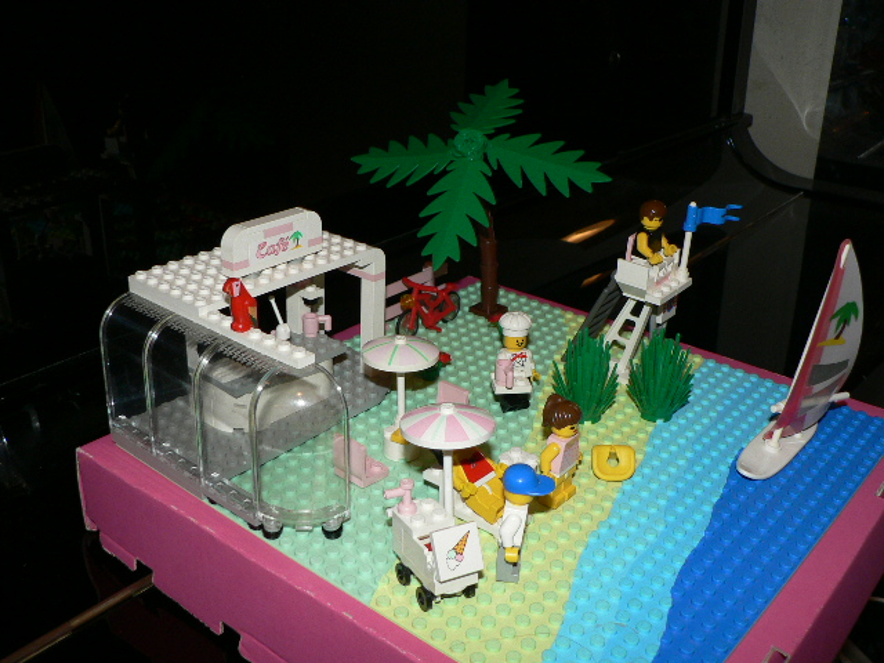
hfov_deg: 51.4
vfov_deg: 39.7
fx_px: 919
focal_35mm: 36
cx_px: 442
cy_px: 332
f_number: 2.8
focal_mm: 6
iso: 100
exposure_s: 1/60
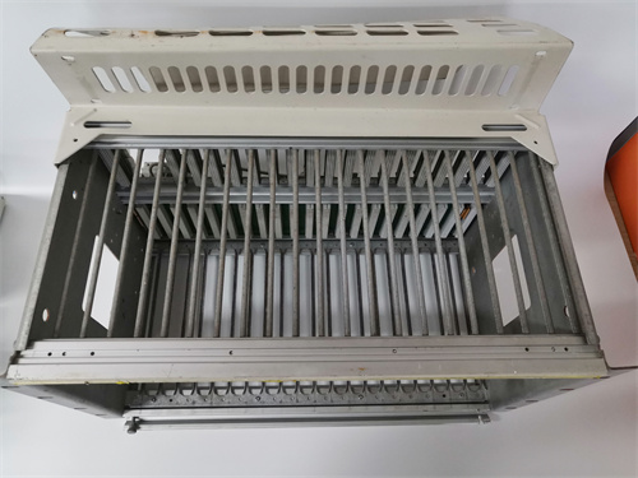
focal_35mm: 27
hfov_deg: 65.3
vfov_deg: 51.4
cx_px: 319
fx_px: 498
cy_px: 239
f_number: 1.8
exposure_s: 1/33.3
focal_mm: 3.95
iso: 200
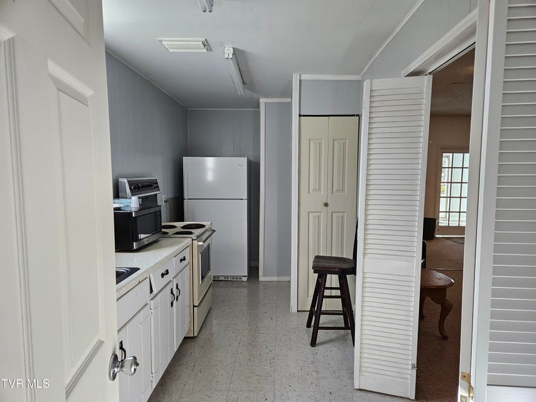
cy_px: 201
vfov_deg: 58.9
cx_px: 268
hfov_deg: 73.9
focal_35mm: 23
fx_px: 356
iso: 160
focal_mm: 5.4
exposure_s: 1/207
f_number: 1.8
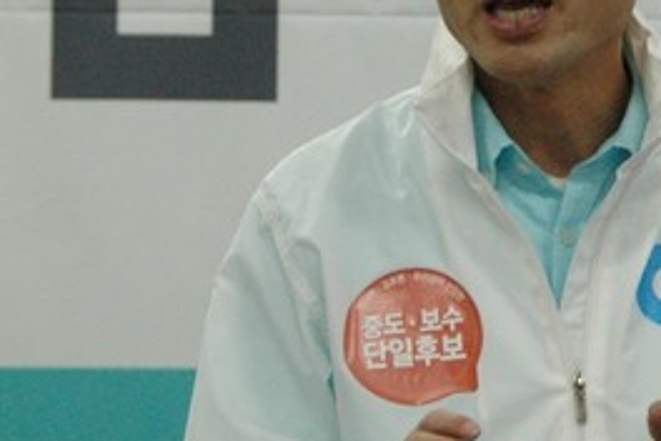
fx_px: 6004
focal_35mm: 327
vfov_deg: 4.2
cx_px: 479
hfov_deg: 6.3
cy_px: 109
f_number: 5.6
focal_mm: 90
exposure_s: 1/100
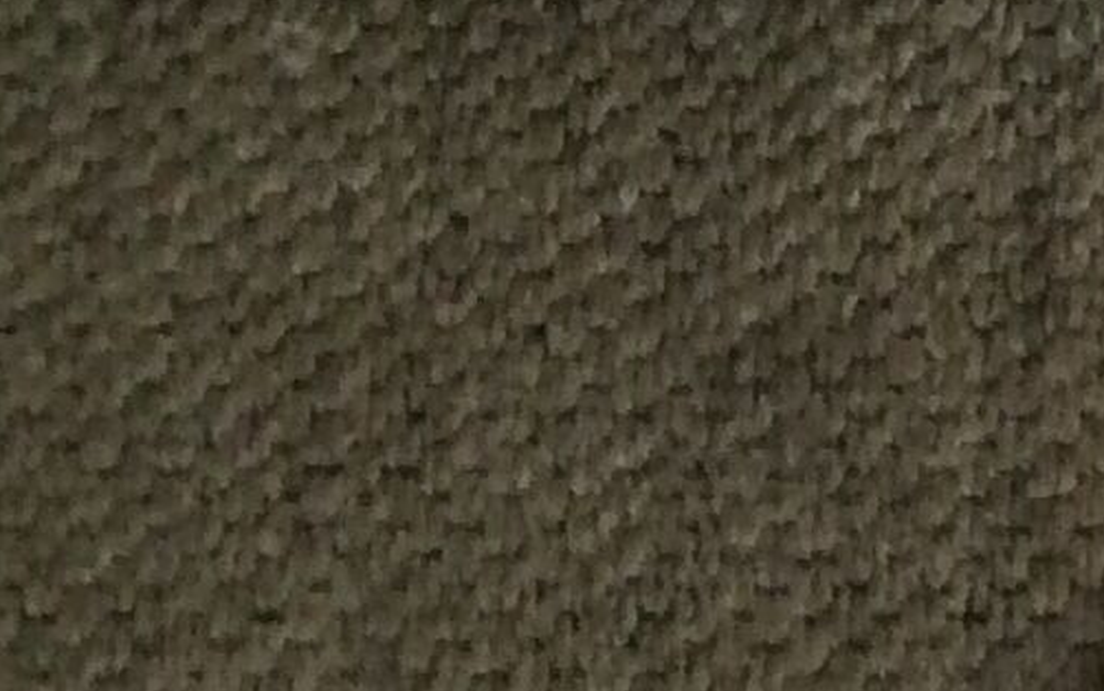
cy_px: 1518
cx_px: 2705
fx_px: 5267
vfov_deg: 7.2
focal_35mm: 175
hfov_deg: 10.3
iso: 50
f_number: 2.4
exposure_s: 1/25
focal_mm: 3.3
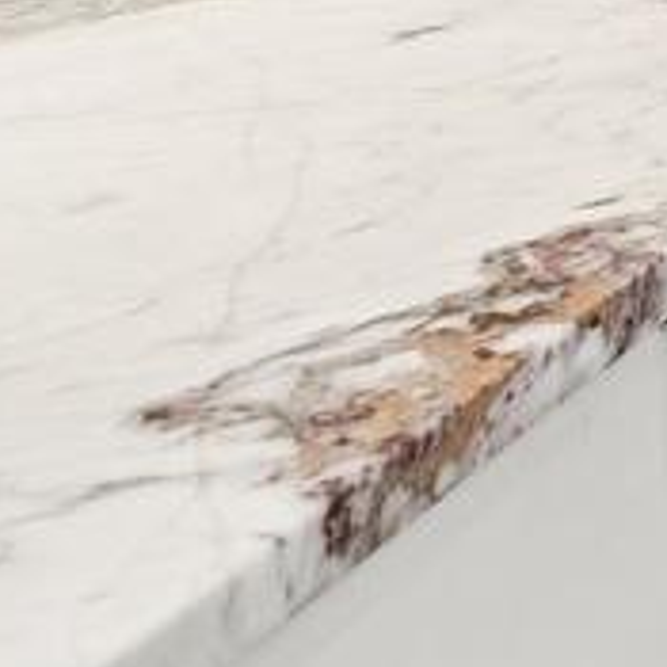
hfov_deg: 13.3
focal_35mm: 84
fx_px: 1831
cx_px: 1723
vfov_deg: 17.3
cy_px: -497
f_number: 7.1
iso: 640
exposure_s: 1/60
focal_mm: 12
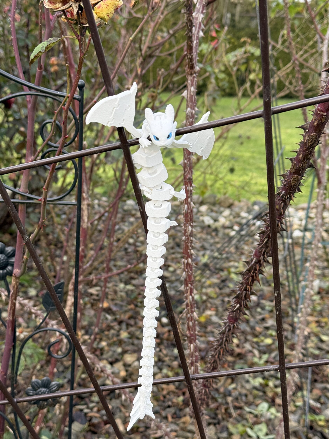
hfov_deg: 29.7
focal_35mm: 49
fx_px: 621
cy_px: 222
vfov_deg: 38.9
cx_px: 165
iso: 64
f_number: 1.78
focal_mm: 6.76
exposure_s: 1/388
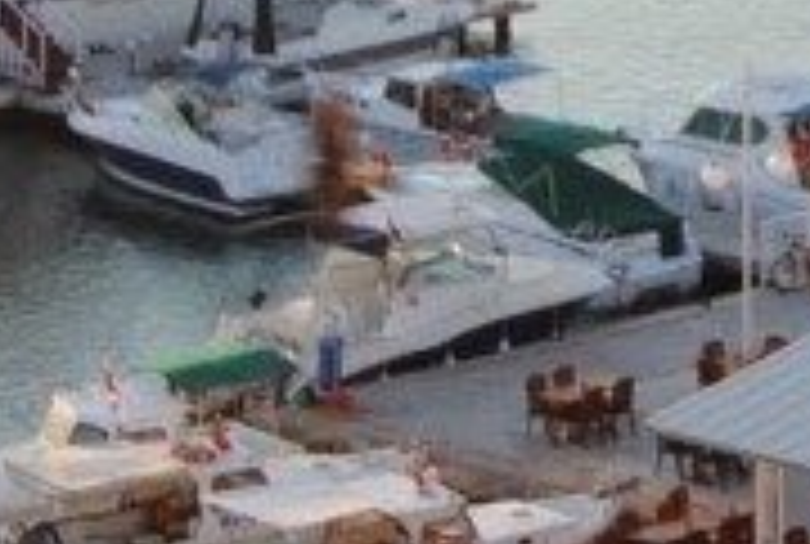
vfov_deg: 6.0
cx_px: 1226
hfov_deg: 8.7
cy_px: -171
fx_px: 5165
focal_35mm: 229
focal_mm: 24
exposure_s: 1/160
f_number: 4.5
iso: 100
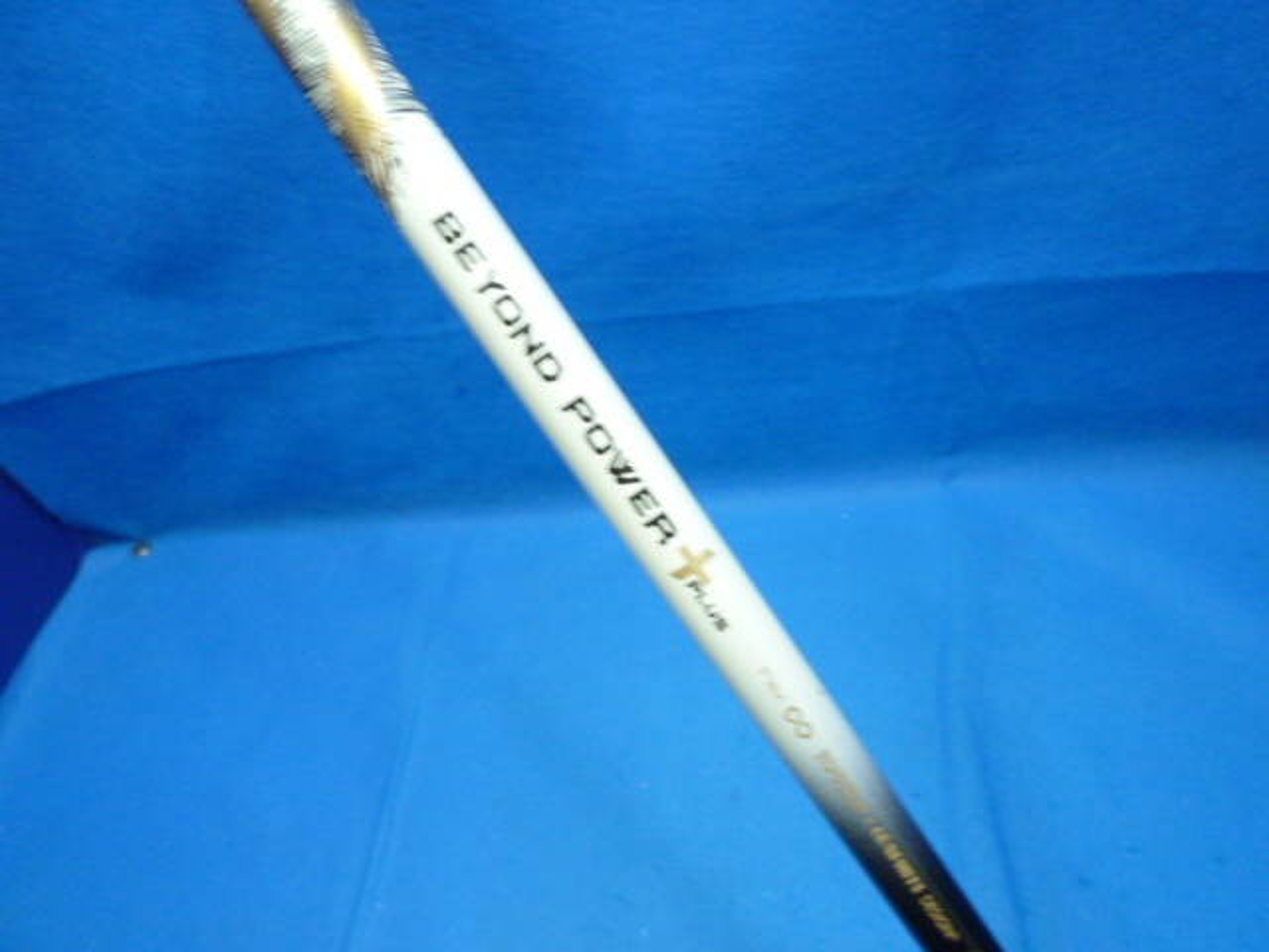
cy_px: 476
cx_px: 634
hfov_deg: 69.4
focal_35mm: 25
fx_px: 916
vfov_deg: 54.9
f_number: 2.8
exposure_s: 1/15
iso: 400
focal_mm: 4.5
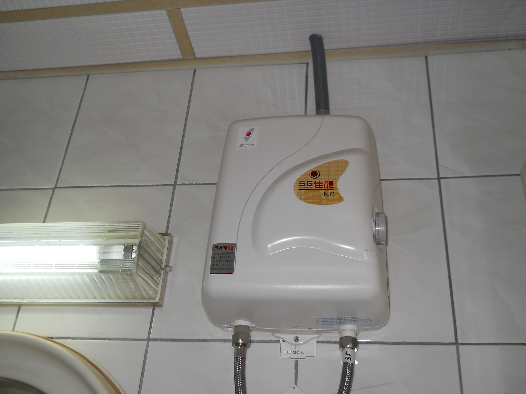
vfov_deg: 35.1
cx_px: 263
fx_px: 623
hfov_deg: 45.8
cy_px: 197
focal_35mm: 41
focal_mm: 6.72
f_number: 3.1
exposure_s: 1/30
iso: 80
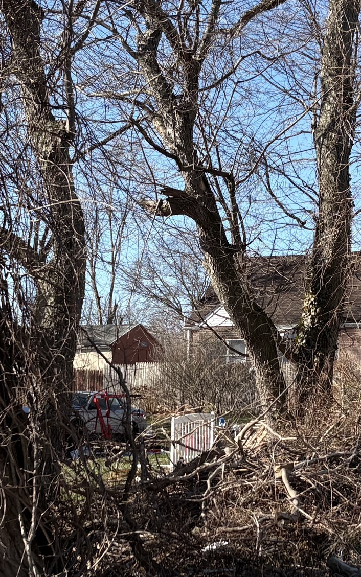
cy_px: 354
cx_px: 187
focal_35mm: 75
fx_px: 1180
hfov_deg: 17.4
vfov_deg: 27.4
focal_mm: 5.96
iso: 50
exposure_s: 1/2364
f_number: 1.6
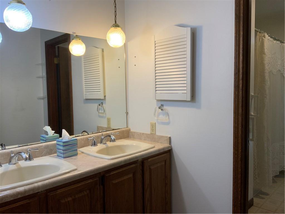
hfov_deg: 61.7
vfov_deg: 48.2
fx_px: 239
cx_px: 142
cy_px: 107
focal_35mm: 29
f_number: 1.8
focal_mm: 3
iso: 50
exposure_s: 1/60
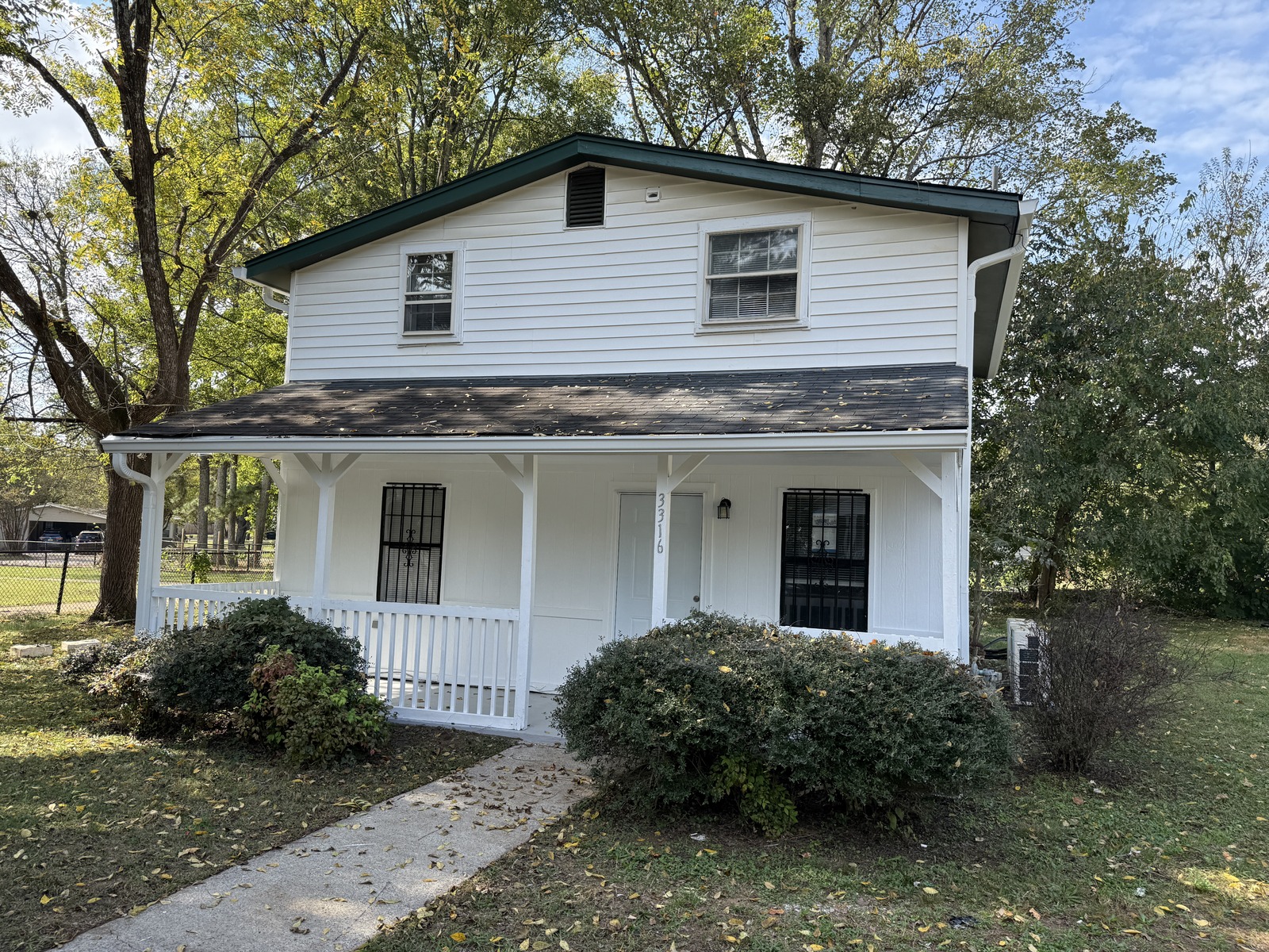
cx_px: 634
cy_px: 476
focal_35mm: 24
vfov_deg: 56.8
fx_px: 880
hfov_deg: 71.6
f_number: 1.78
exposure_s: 1/1337
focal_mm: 6.76
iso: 100
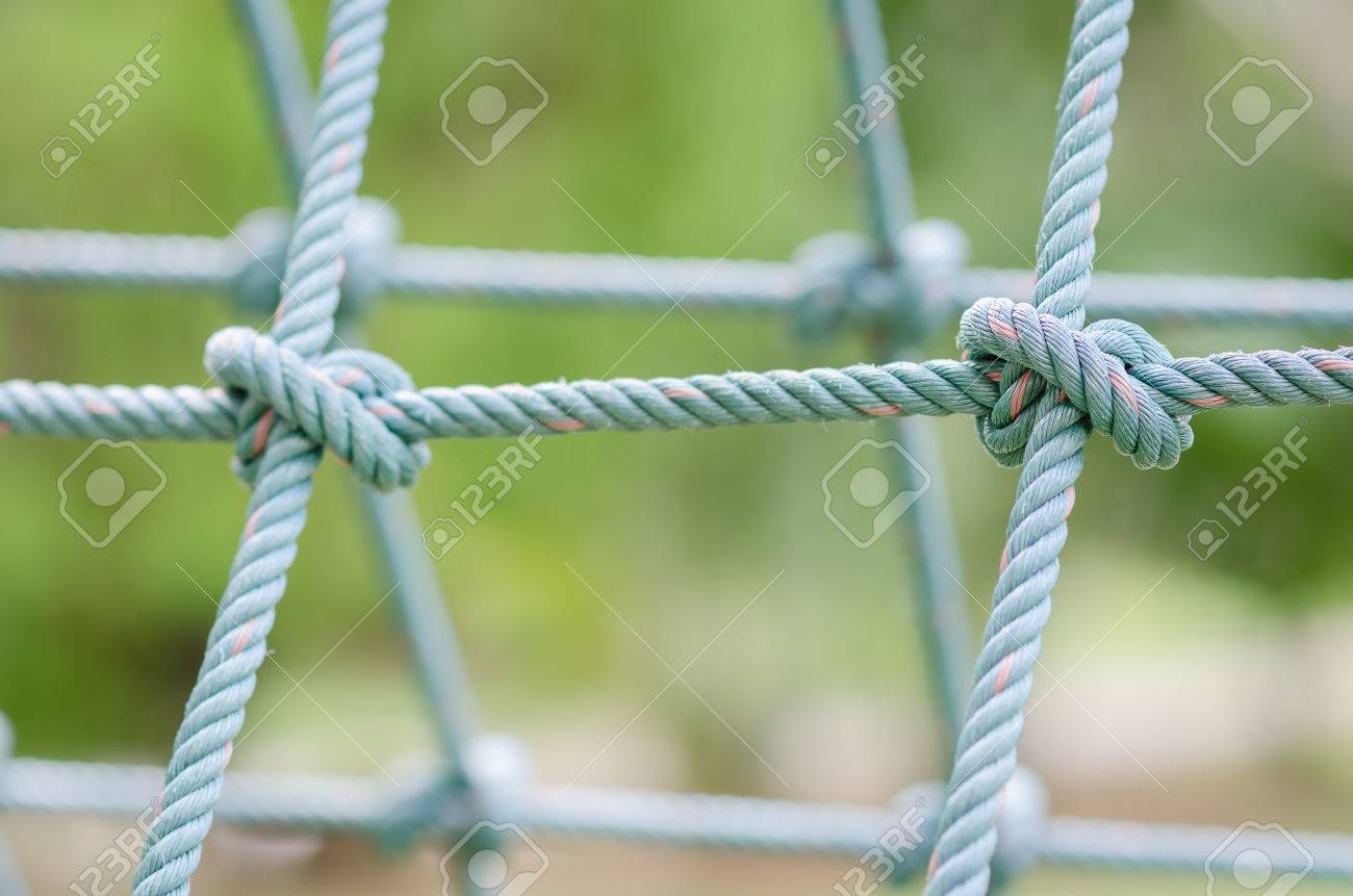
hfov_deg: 16.1
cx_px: 676
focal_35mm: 128
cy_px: 448
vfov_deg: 10.7
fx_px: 4782
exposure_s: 1/80
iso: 100
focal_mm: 85
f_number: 2.8
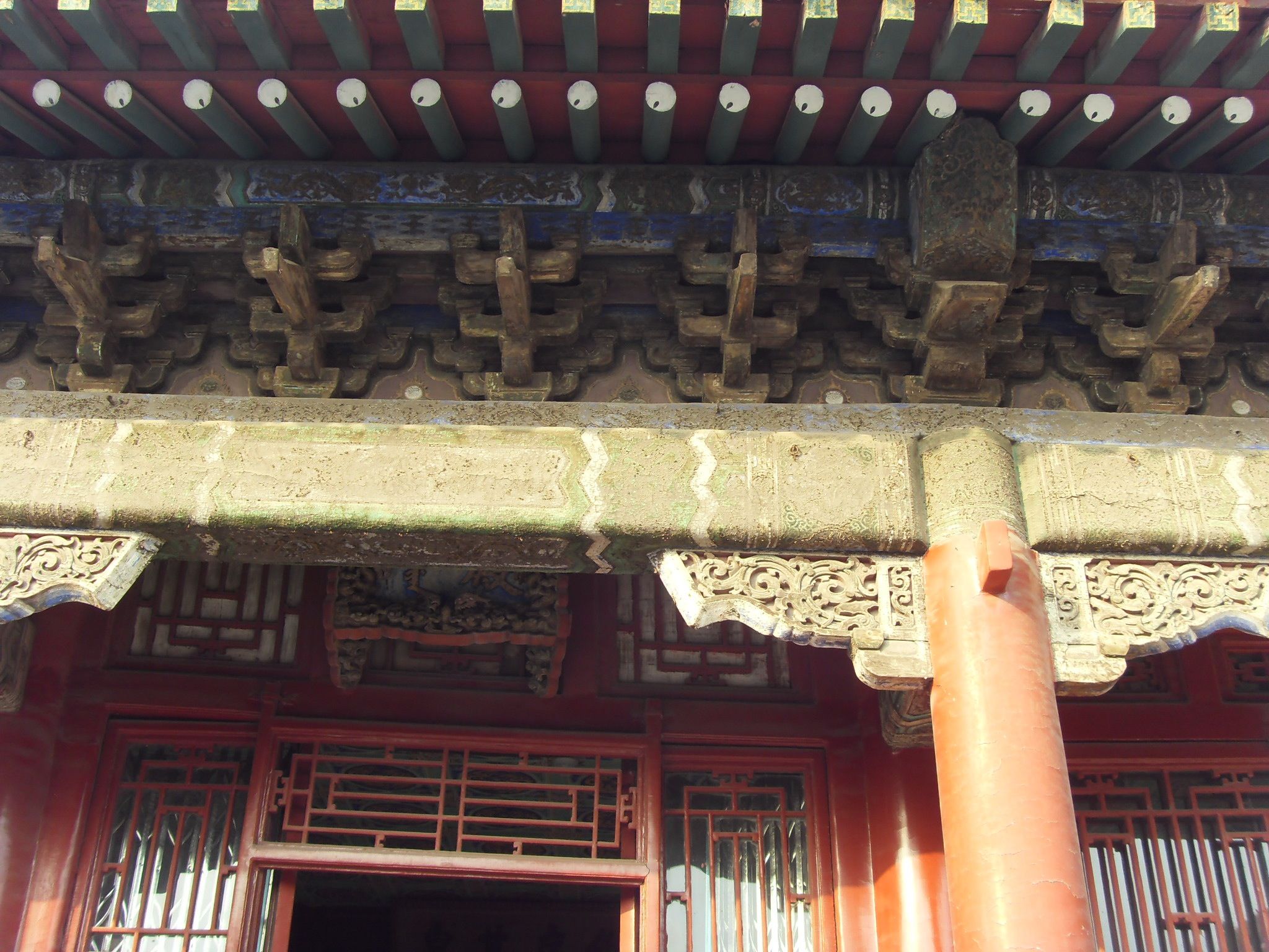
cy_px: 476
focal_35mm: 39
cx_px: 634
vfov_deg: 36.8
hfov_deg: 47.9
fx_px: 1430
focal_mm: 6.6
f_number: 3.5
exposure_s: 1/60
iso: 100
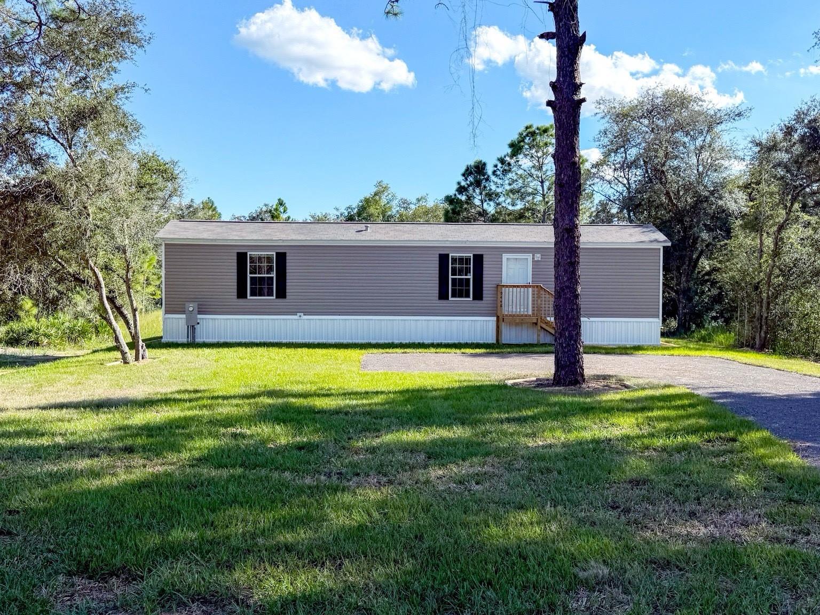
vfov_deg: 56.8
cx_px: 410
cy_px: 308
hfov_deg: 71.6
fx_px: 569
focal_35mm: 24
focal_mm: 6.76
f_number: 1.8
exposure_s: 1/5300
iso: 80
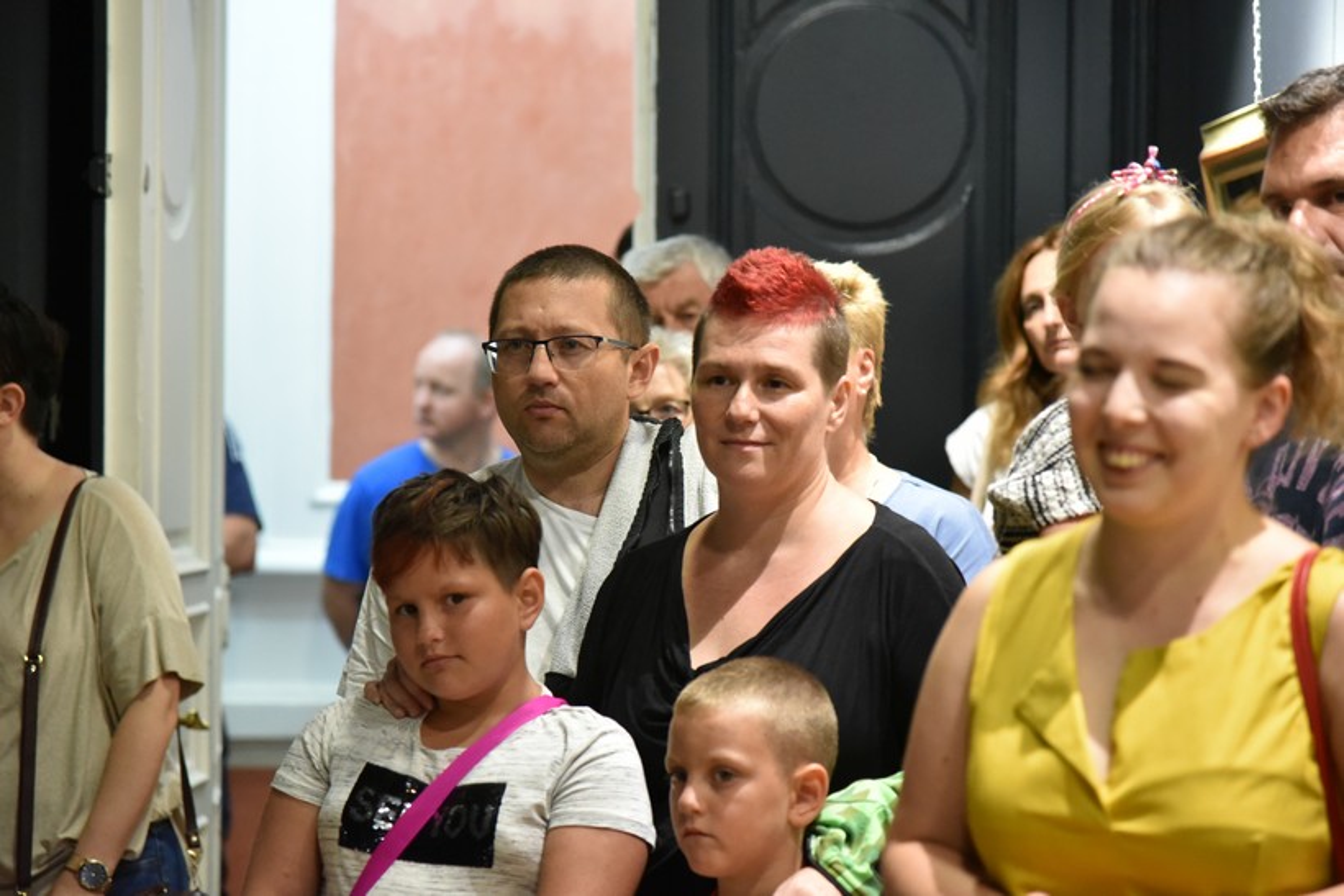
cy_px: 448
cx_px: 672
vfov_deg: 11.4
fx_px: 4480
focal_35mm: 120
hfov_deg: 17.1
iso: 6400
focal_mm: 120
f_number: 4
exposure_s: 1/160
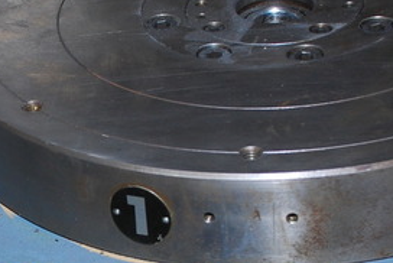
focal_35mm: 175
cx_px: 40
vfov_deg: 7.8
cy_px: 236
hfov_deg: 11.7
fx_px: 1911
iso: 200
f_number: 5
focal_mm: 31
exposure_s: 1/60
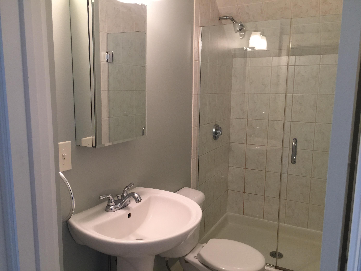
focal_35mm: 29
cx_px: 180
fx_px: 302
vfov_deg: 48.2
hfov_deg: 61.7
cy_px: 136
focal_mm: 4.15
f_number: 2.2
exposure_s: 1/17
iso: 64
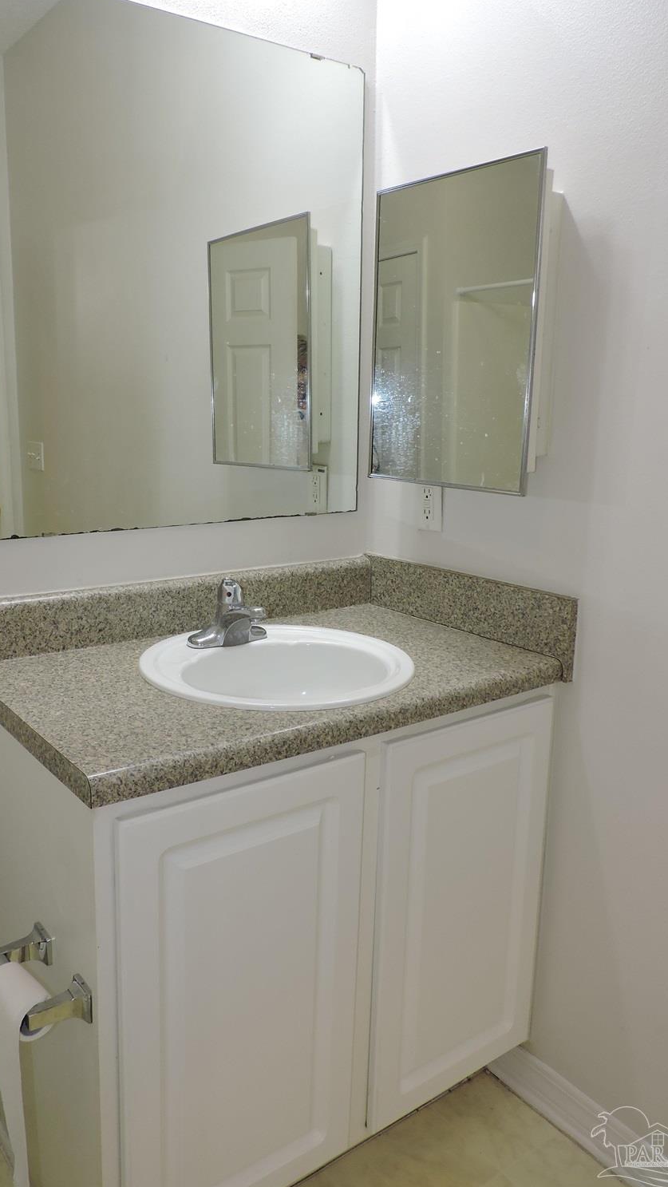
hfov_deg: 42.7
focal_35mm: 27
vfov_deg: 69.8
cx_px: 275
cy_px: 580
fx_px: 850
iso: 140
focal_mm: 4.3
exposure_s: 1/40
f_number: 3
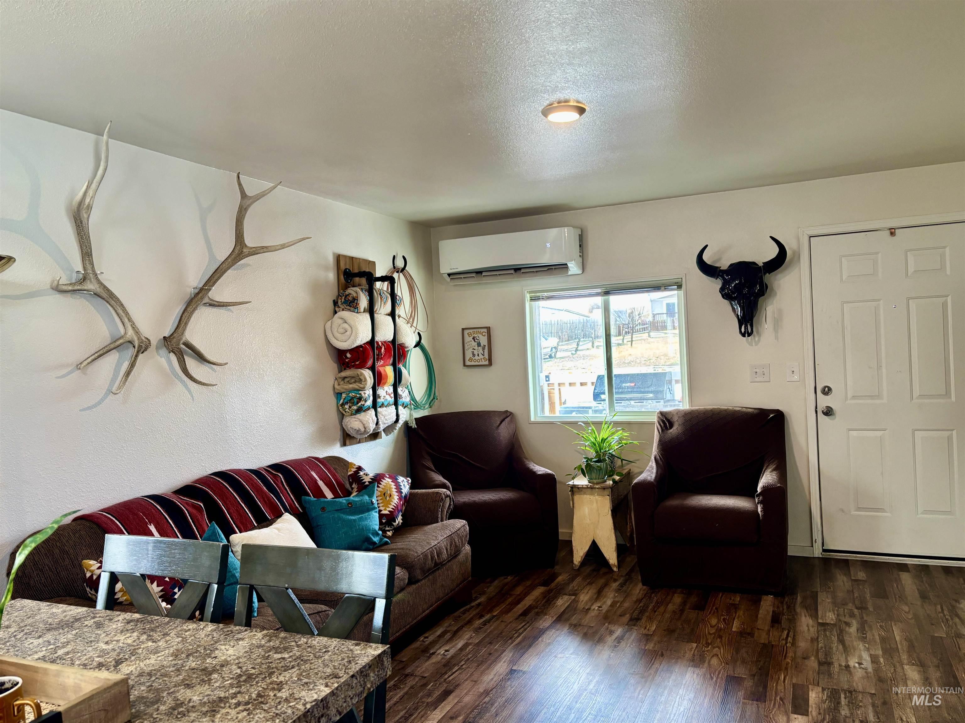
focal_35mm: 26
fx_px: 725
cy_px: 362
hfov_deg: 67.3
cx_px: 482
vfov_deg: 53.1
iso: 125
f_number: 1.6
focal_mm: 5.96
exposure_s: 1/60
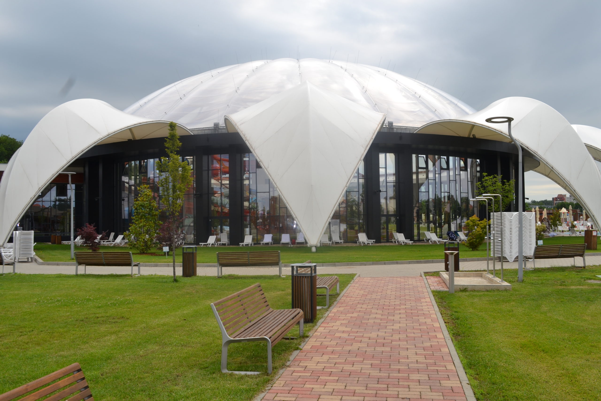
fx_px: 551
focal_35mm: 33
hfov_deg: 57.2
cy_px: 200
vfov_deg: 40.0
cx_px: 300
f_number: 10
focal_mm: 22
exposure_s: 1/200
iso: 100
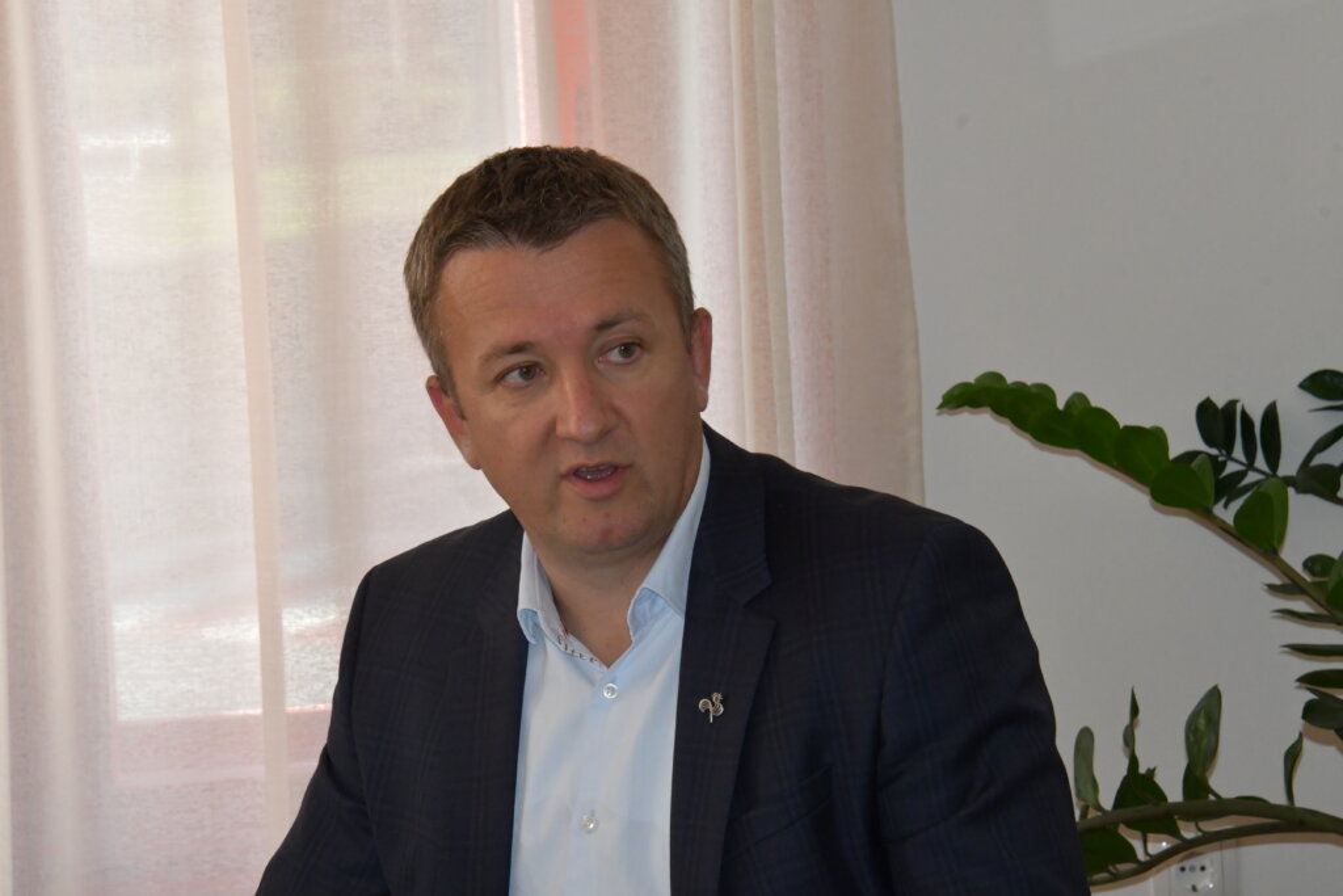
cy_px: 448
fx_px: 5596
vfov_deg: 9.2
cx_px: 672
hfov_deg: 13.7
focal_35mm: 150
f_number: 13
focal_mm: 100
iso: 3200
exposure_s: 1/250
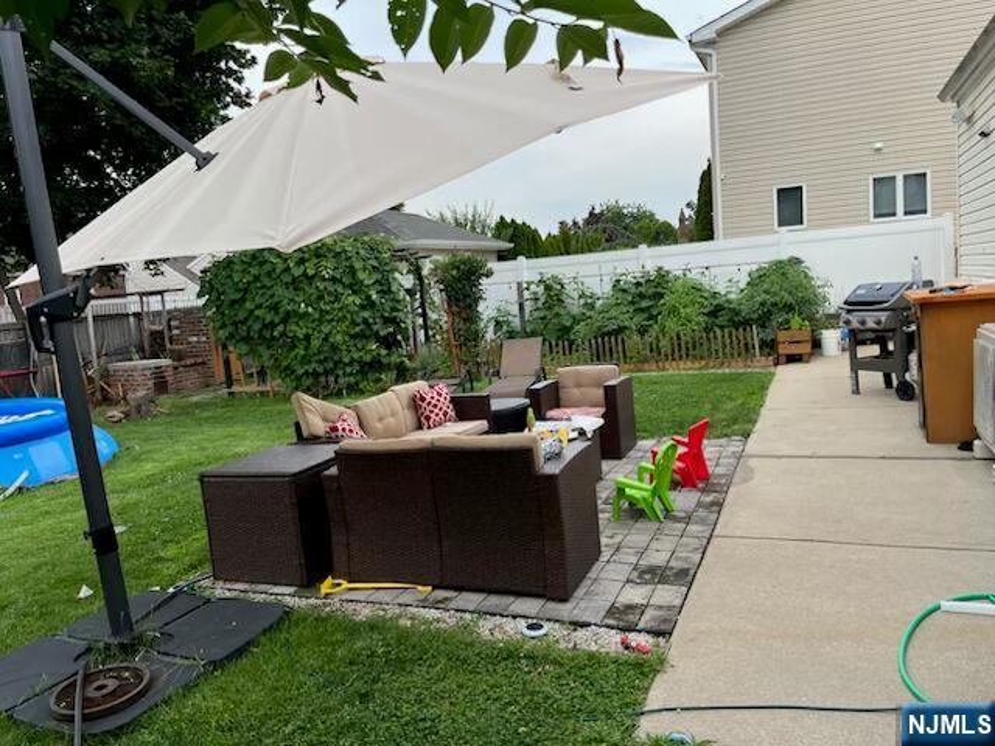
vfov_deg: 53.1
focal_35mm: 26
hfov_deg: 67.3
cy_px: 373
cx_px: 498
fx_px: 747
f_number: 1.6
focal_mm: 5.1
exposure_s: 1/618
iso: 50
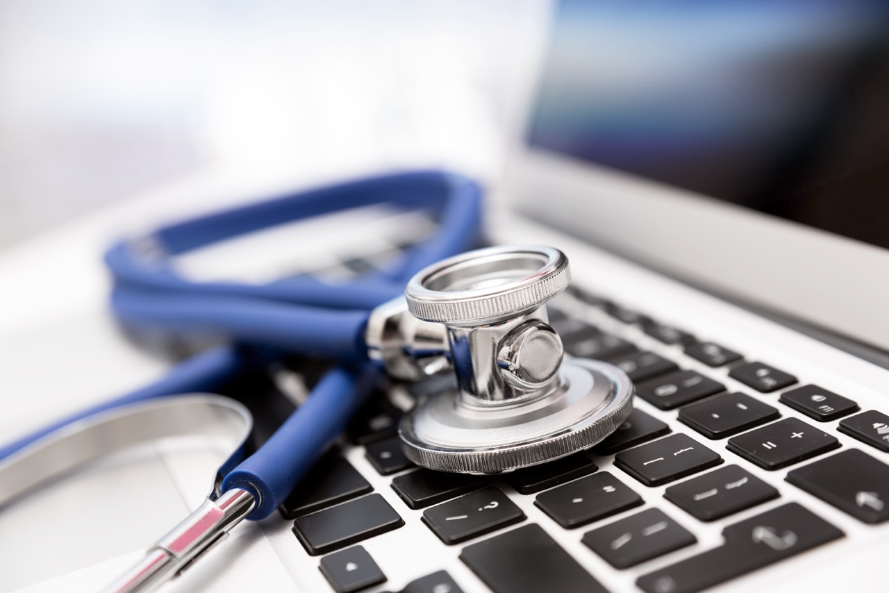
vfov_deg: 19.5
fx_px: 1729
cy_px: 296
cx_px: 444
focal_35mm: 70
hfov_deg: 28.8
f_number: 4.5
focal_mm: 70
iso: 100
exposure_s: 1/125
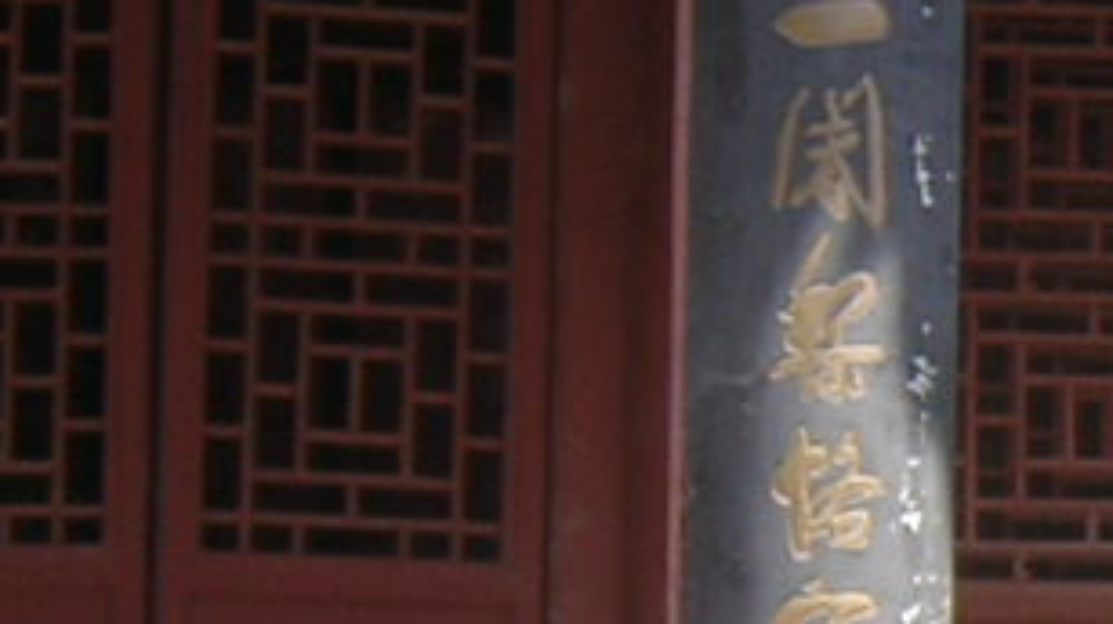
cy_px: 693
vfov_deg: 9.1
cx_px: 1501
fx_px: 3862
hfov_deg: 15.5
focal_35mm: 131
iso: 100
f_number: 2.6
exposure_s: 1/191
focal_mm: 4.7
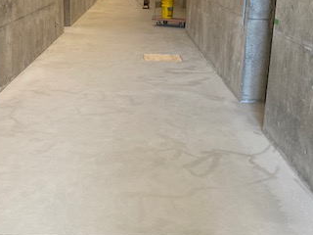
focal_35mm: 52
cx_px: 128
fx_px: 470
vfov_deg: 27.9
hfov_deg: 36.7
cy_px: 83
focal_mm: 4.25
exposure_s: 1/121
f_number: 1.8
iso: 100
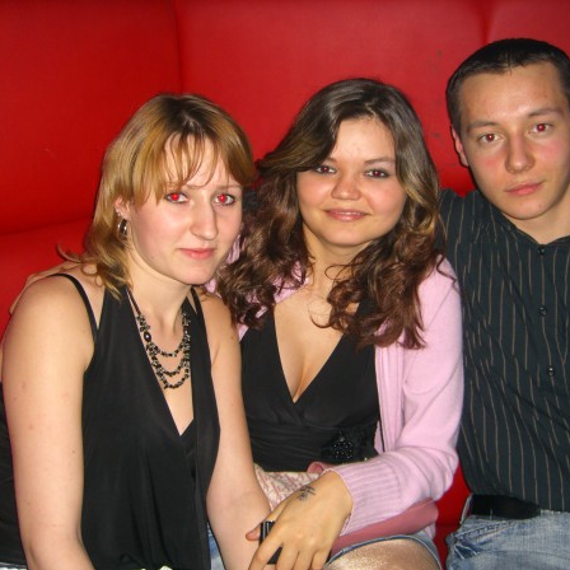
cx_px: 298
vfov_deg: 37.6
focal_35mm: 45
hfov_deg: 37.5
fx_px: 838
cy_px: 285
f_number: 2.8
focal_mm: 7.9
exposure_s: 1/60
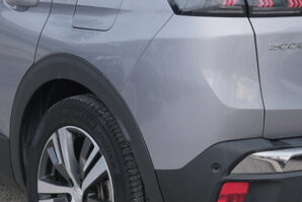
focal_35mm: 141
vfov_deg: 9.7
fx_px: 1183
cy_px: 42
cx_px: 162
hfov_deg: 14.5
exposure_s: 1/125
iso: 500
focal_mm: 27.1
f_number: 9
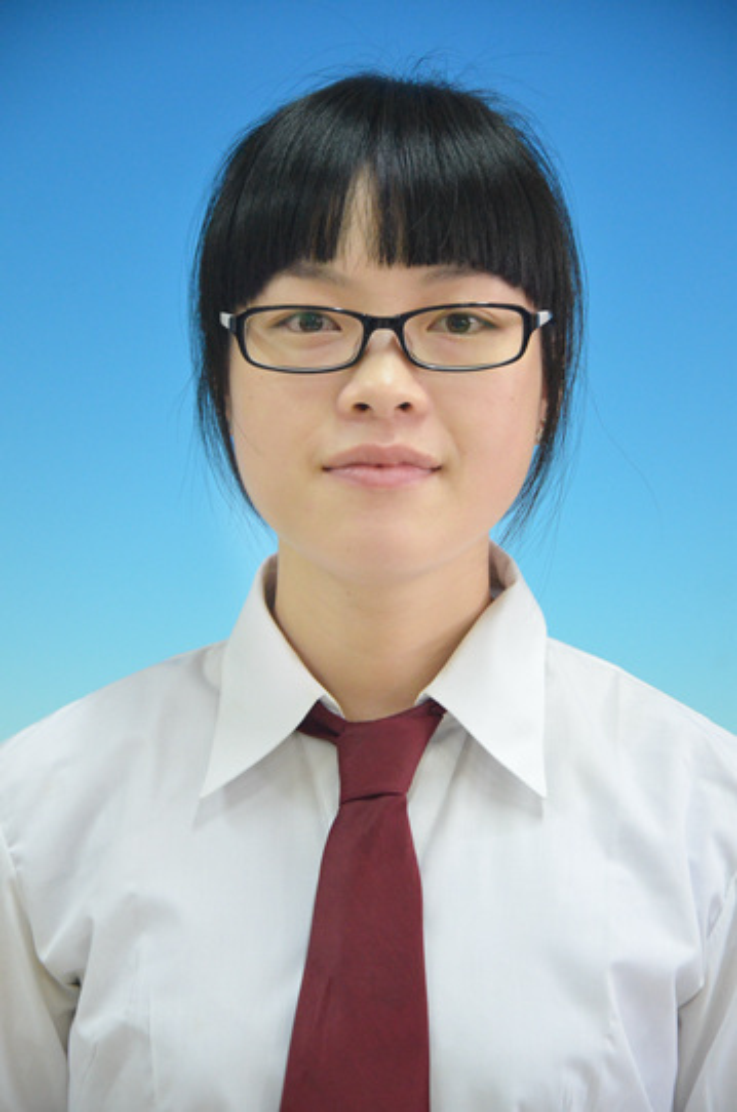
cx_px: 368
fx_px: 4257
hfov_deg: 9.9
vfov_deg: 14.9
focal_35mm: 138
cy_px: 556
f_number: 5.6
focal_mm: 92
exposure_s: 1/40
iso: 3200
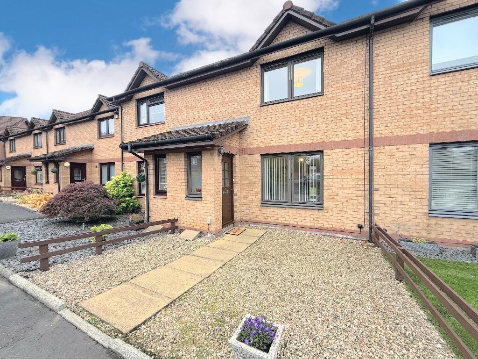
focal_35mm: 14
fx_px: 193
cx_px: 239
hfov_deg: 102.1
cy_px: 180
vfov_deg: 85.7
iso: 125
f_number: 2.2
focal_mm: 2.22
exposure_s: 1/99
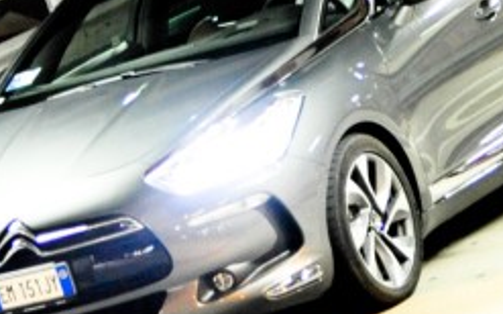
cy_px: 11
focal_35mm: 272
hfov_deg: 7.7
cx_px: 242
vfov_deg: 4.8
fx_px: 3726
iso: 3200
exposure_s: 1/25
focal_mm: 66
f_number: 4
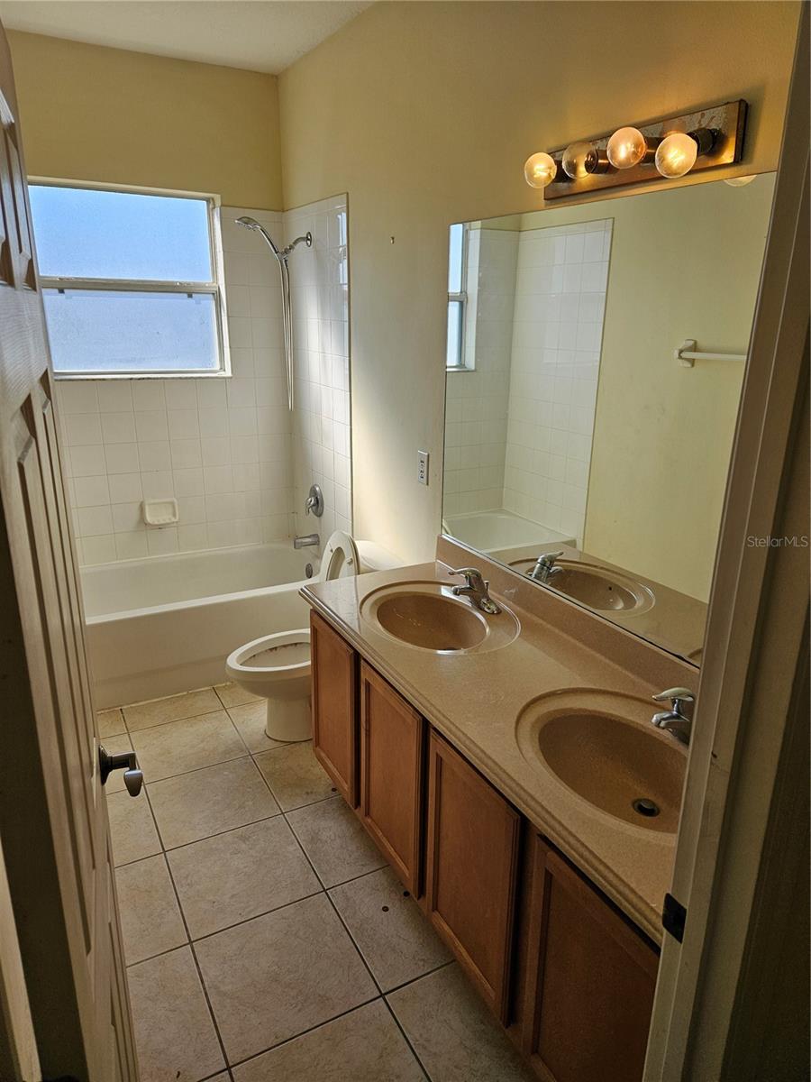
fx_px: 718
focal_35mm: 23
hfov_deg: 58.9
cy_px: 541
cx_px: 406
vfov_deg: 73.9
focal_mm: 5.4
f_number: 1.8
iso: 40
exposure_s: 1/471
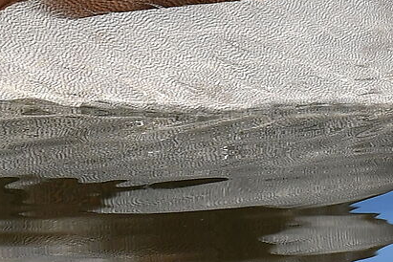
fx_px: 11462
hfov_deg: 2.0
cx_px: 179
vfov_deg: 1.3
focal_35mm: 1050
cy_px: -18
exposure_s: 1/640
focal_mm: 120
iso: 250
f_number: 8
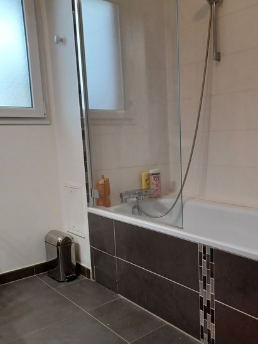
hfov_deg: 40.0
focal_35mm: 35
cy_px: 190
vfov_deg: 52.6
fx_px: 348
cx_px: 178
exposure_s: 1/50
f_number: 1.8
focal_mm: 4.6
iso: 320
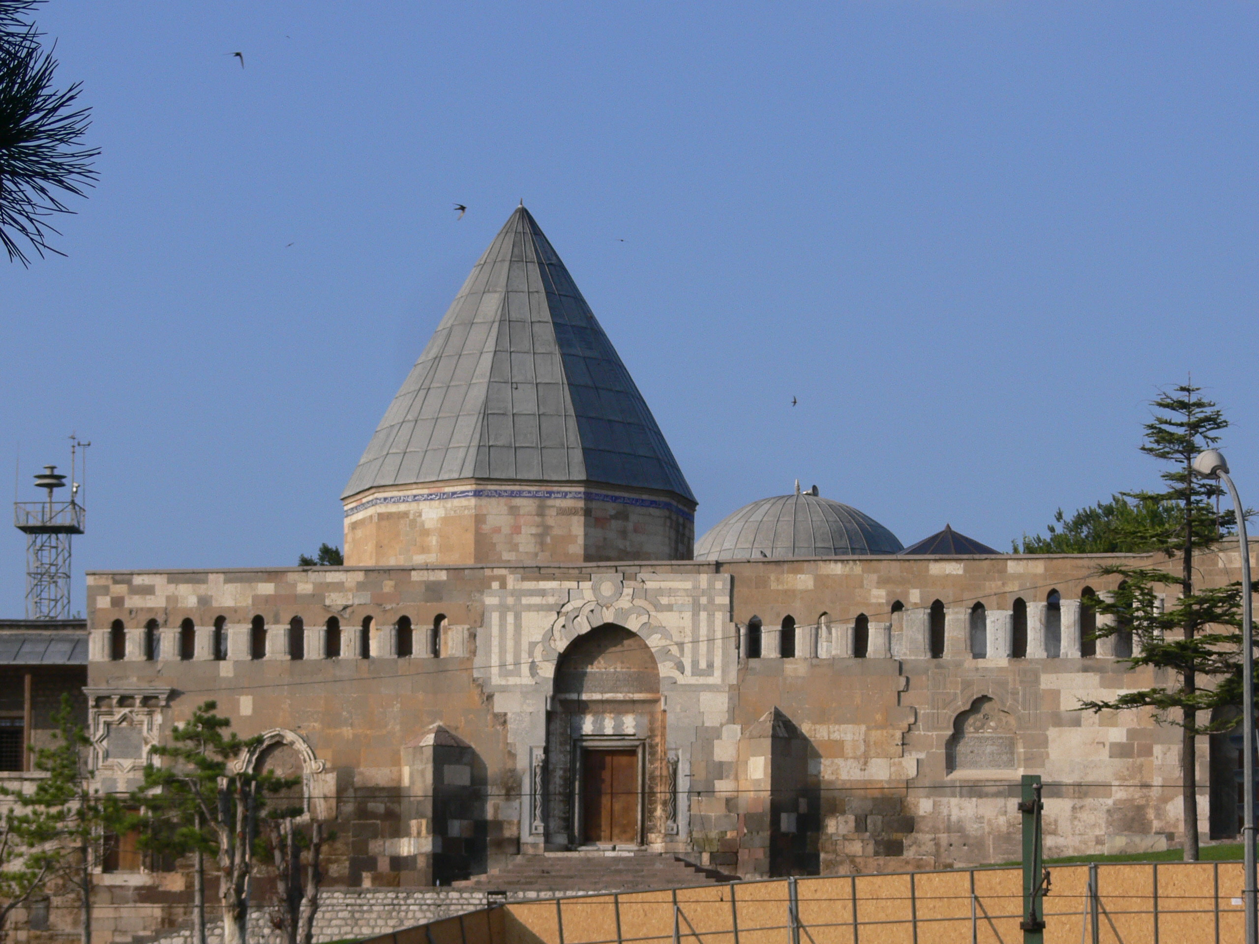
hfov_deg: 13.7
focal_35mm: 144
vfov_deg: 10.3
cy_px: 472
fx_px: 5237
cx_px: 630
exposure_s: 1/400
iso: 80
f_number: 5.6
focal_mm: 23.8
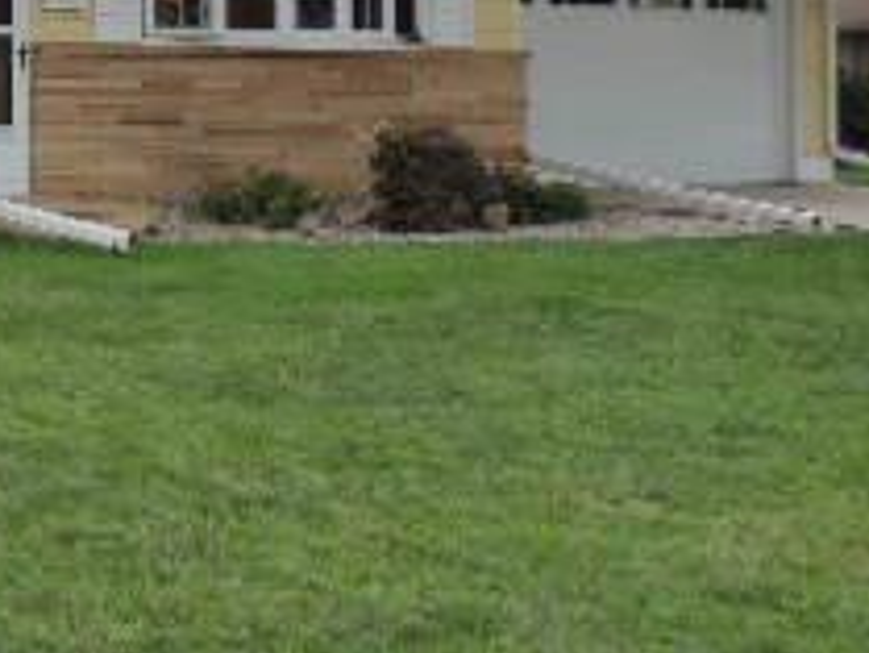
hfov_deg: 18.6
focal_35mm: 101
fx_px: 2537
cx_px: -125
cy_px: -8
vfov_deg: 14.4
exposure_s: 1/80
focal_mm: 5.8
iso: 100
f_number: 3.2
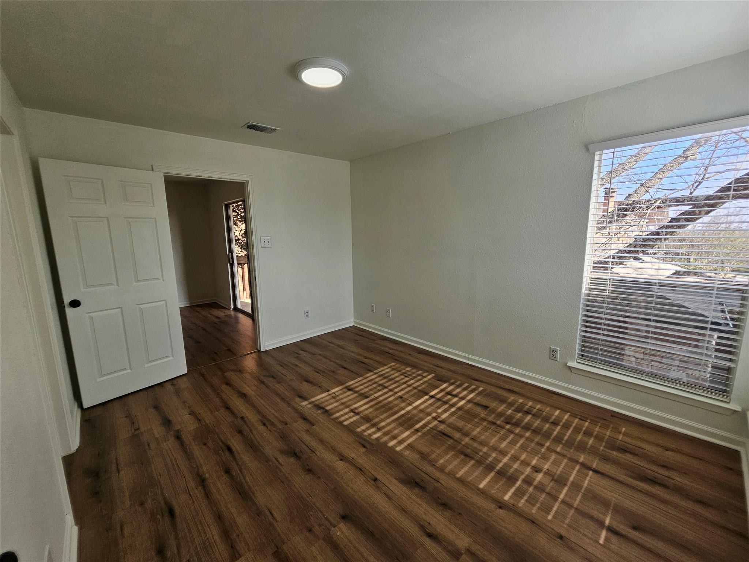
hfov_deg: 106.2
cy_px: 281
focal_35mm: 13
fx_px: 281
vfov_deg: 89.9
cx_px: 374
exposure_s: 1/264
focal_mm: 2.2
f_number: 2.2
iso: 64
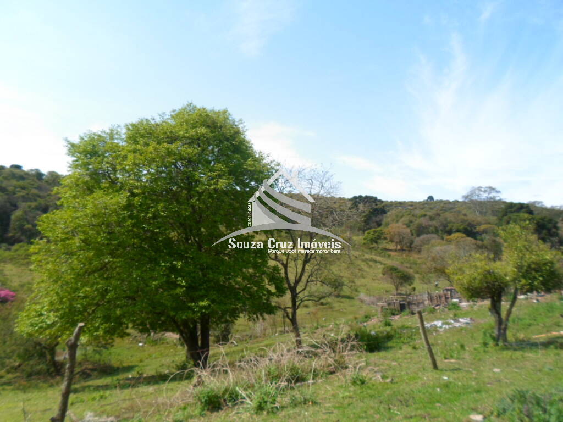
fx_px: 407
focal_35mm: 25
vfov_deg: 54.9
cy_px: 211
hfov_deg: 69.4
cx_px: 282
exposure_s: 1/1000
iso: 80
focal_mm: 4.5
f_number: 2.5
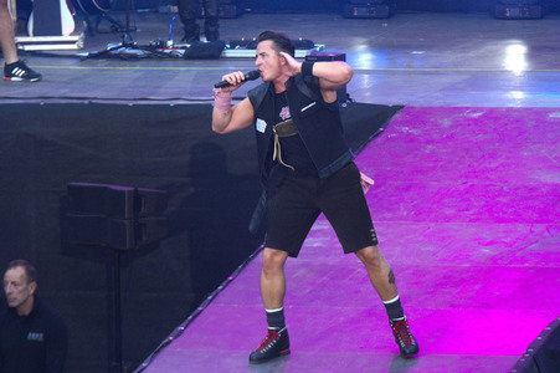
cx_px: 280
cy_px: 186
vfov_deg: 3.4
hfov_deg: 5.2
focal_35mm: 400
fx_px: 6217
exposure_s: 1/320
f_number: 5.6
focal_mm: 400
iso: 1600
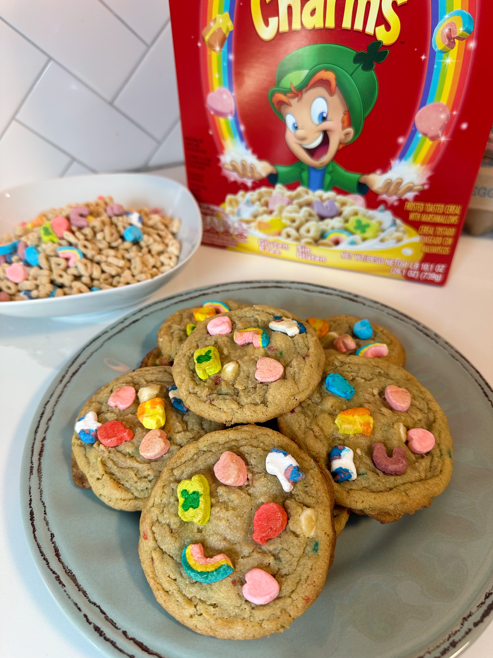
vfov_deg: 71.6
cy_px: 329
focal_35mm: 24
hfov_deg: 56.8
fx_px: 456
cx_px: 246
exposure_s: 1/60
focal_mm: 6.86
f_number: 1.78
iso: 125
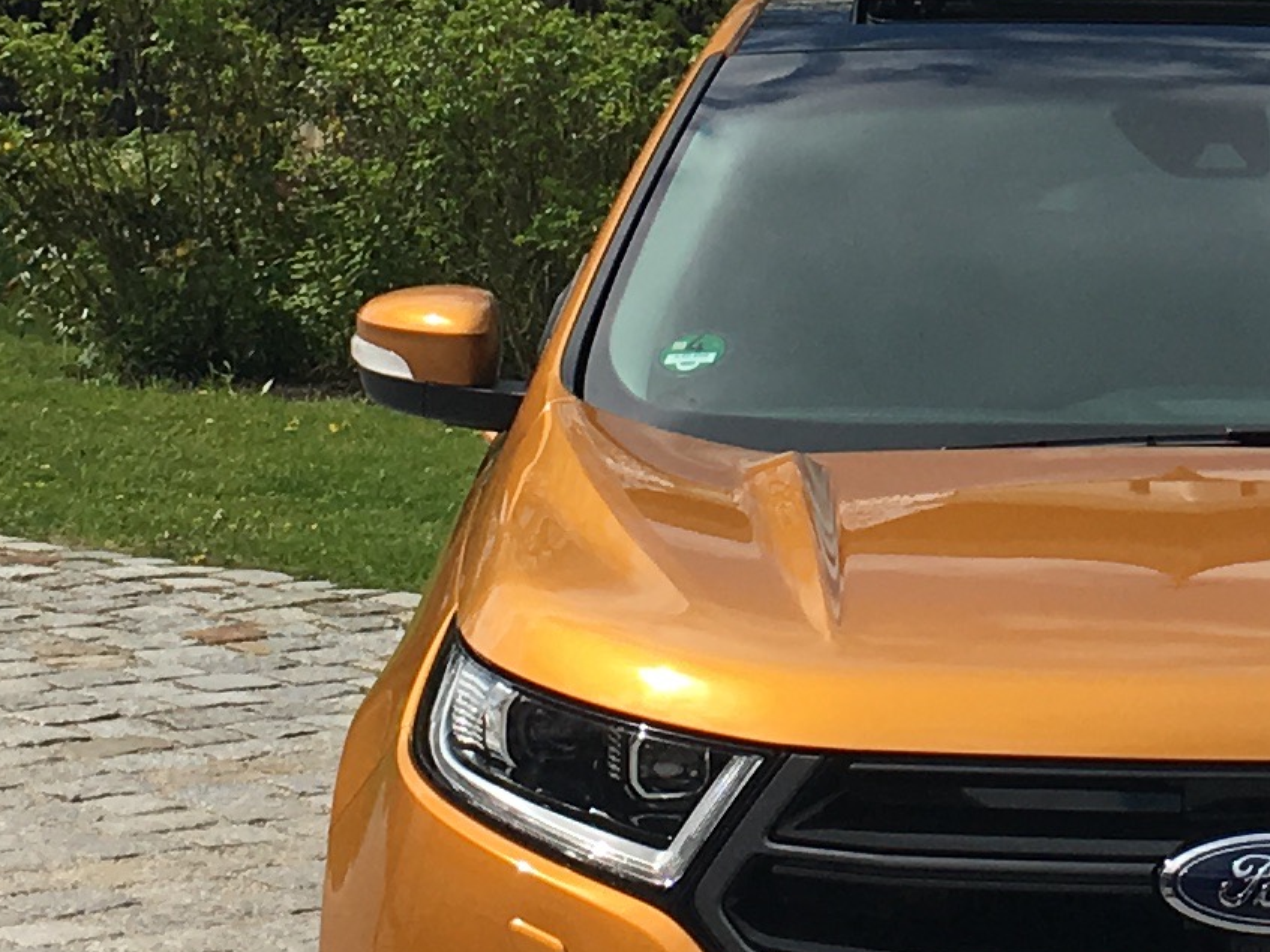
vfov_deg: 10.5
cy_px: -313
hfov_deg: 14.0
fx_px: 5062
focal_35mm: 138
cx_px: 1415
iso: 25
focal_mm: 4.15
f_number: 2.2
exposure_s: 1/1876
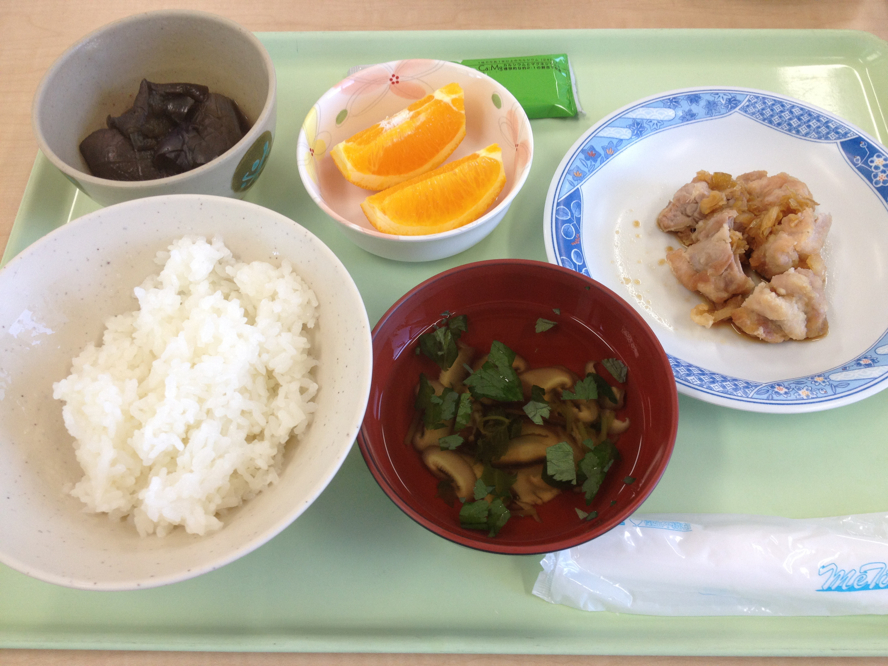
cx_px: 444
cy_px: 333
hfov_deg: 52.6
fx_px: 898
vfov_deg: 40.7
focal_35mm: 35
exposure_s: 1/60
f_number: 2.4
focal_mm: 4.28
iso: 80
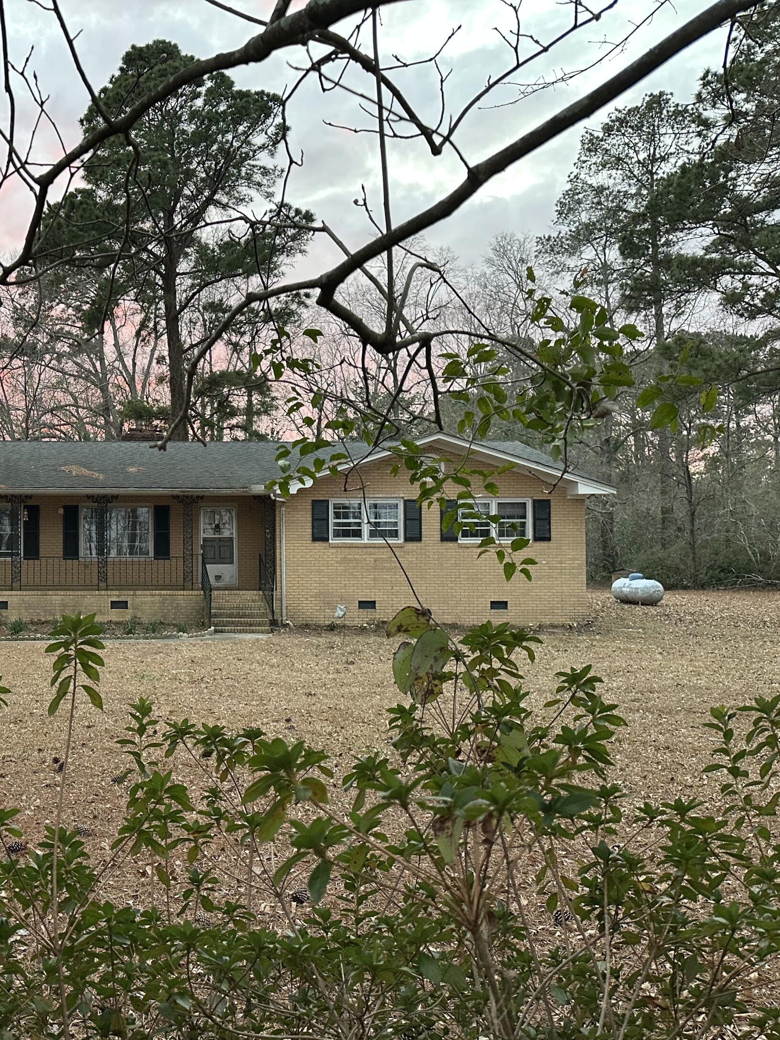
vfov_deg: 55.3
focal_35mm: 33
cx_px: 121
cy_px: 536
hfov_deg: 40.6
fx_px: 992
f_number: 1.78
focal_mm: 6.86
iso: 250
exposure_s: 1/65
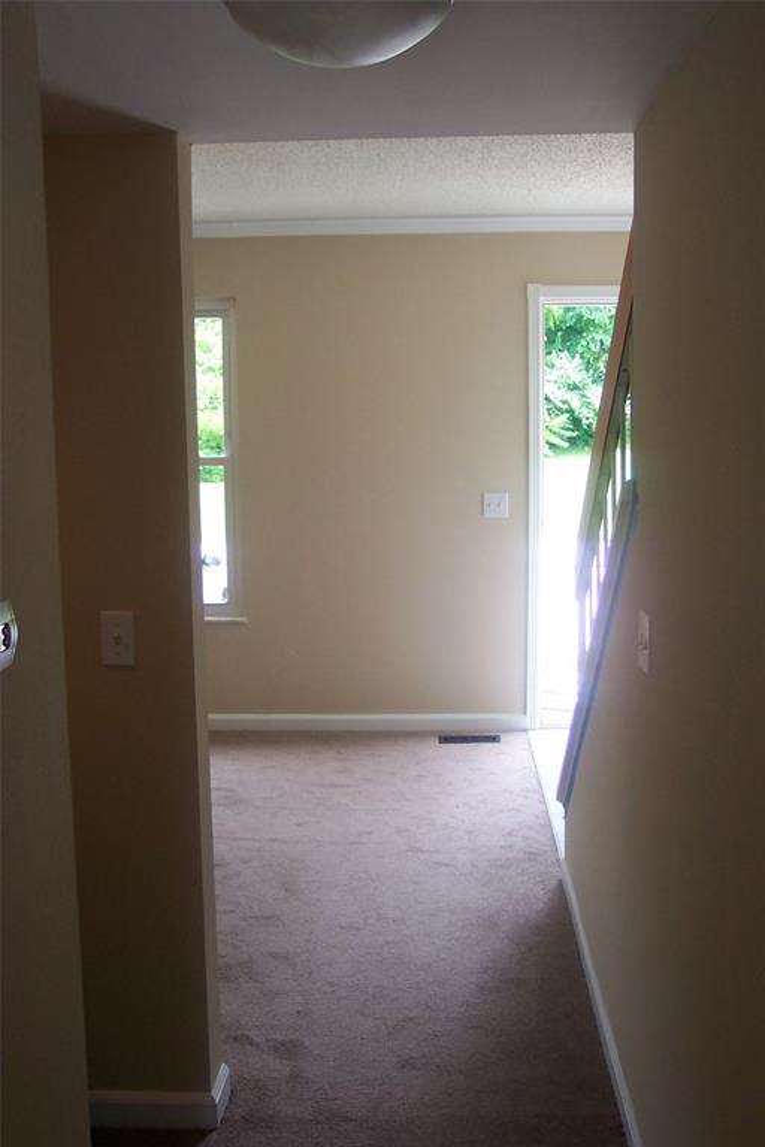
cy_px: 574
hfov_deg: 35.1
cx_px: 382
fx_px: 1211
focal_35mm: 38
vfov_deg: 50.7
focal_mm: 8
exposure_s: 1/60
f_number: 2.8
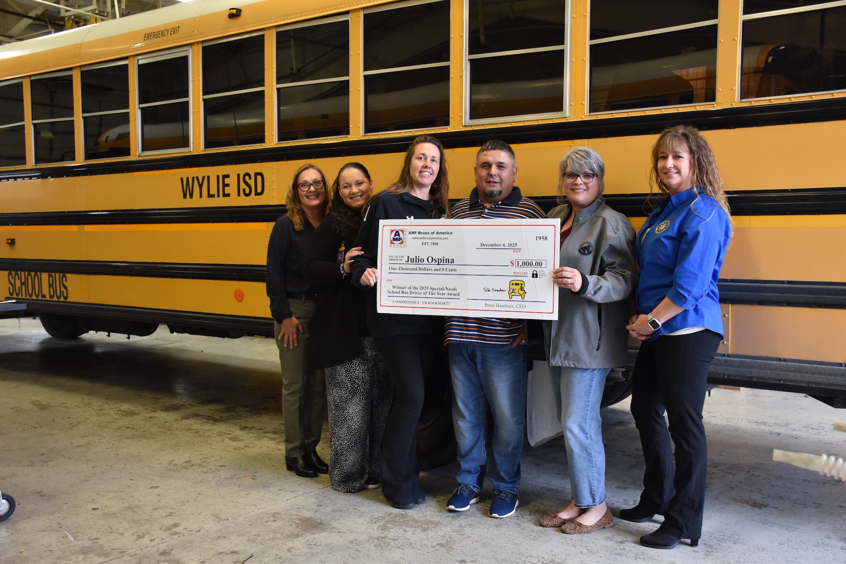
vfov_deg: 38.4
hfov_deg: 55.1
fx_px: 811
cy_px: 282
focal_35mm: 34
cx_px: 423
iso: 1250
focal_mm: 23
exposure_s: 1/160
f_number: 4.5
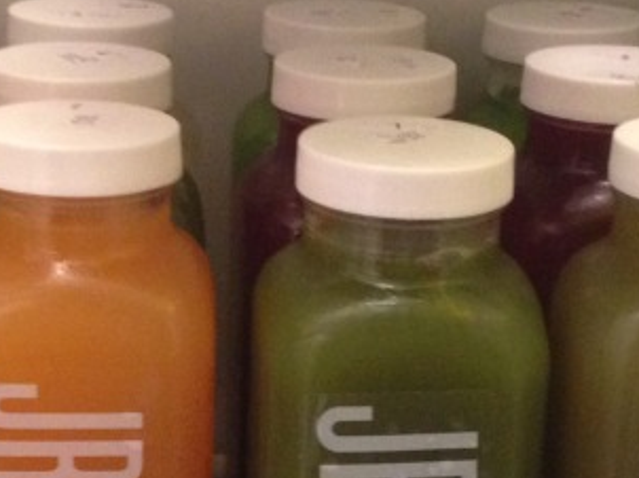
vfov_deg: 13.2
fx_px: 2066
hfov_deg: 17.6
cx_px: 277
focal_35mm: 112
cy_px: 357
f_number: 2.4
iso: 320
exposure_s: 1/20
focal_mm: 4.12
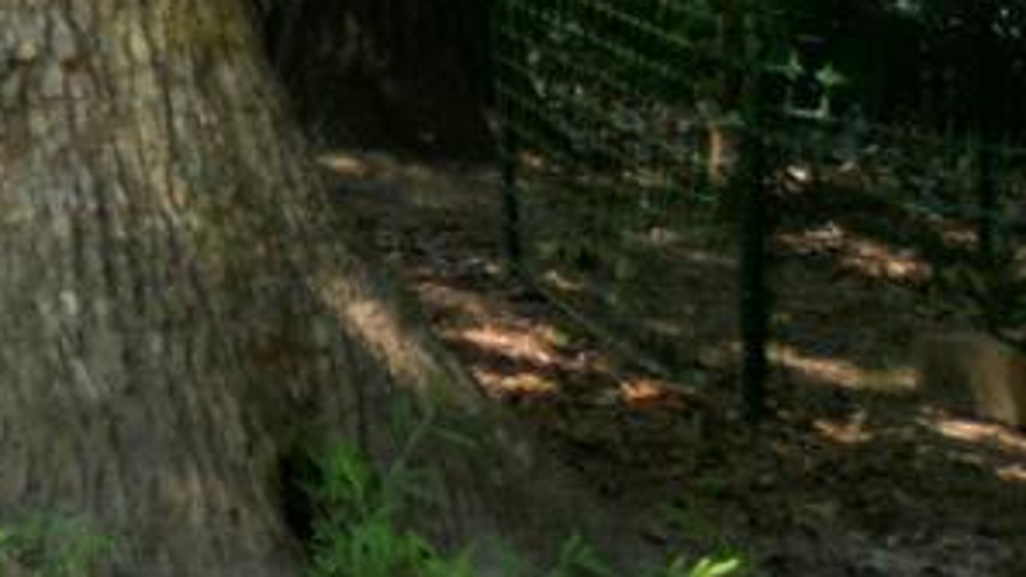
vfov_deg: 6.2
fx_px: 4897
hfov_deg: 9.3
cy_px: -1123
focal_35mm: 180
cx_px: -2097
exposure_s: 1/800
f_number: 1.7
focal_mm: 6.72
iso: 110
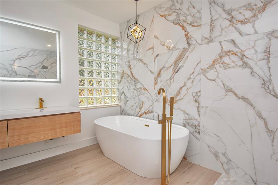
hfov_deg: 90.0
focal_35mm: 18
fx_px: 139
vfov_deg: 67.3
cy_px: 92
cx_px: 139
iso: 280
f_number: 5.6
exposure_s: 1/125
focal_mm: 12
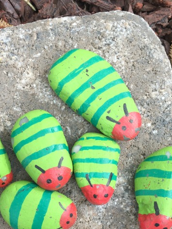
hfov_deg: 35.1
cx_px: 74
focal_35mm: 41
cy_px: 154
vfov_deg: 45.0
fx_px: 272
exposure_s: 1/291
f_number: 2.2
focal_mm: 4.15
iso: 32
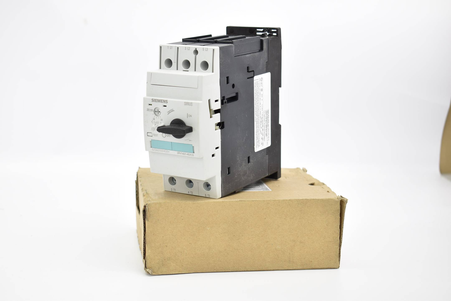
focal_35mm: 63
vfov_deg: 21.6
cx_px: 226
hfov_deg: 31.9
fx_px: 790
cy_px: 150
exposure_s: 1/25
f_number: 5
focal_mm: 42
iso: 100
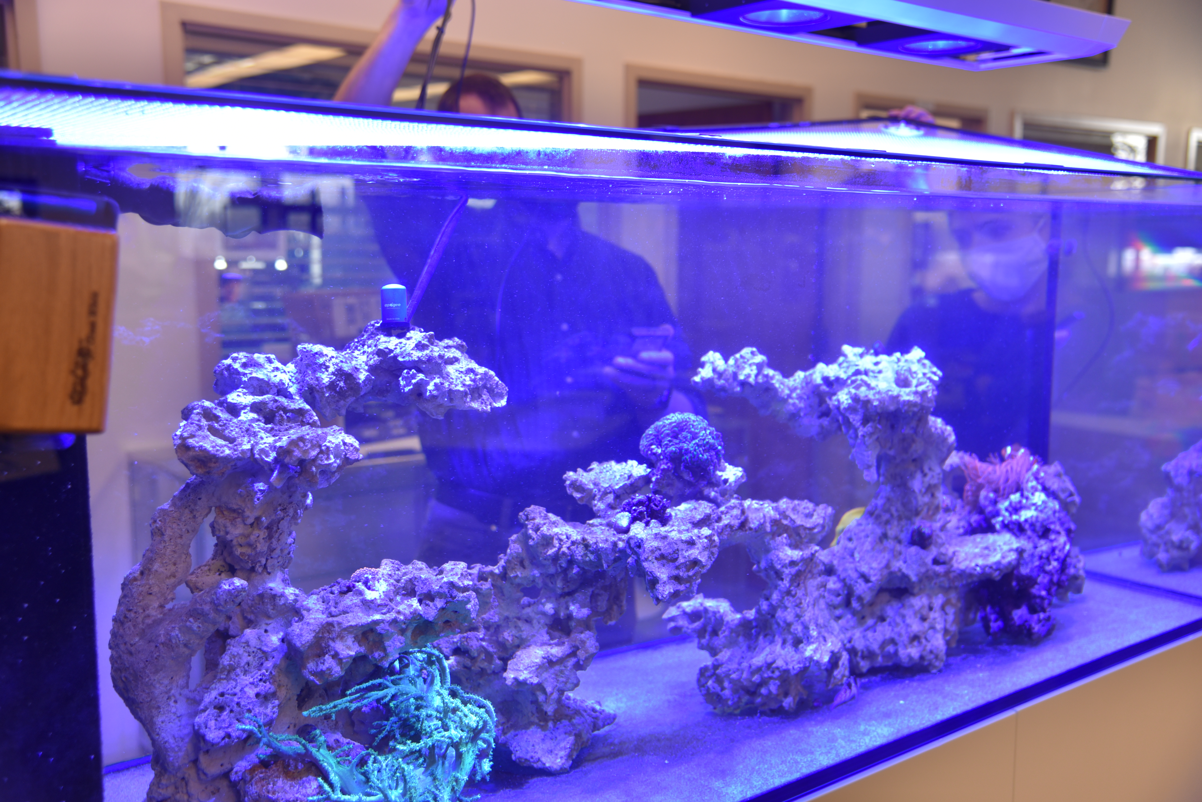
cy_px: 401
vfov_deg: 37.9
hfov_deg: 54.4
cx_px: 601
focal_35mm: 35
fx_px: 1169
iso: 400
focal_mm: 35
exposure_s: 1/60
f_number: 4
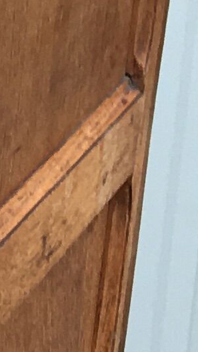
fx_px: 2253
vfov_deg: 8.9
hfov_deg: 4.4
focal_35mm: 241
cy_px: 307
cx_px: -775
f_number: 2.2
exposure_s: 1/50
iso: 25
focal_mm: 4.15
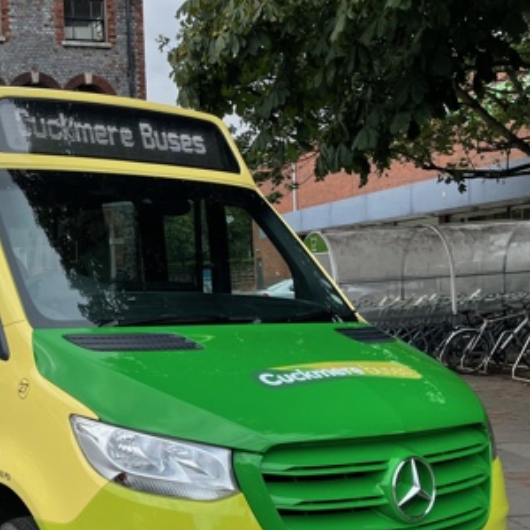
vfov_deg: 34.4
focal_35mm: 49
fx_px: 849
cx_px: 60
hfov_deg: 33.0
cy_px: 344
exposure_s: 1/716
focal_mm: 4.2
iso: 32
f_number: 1.6
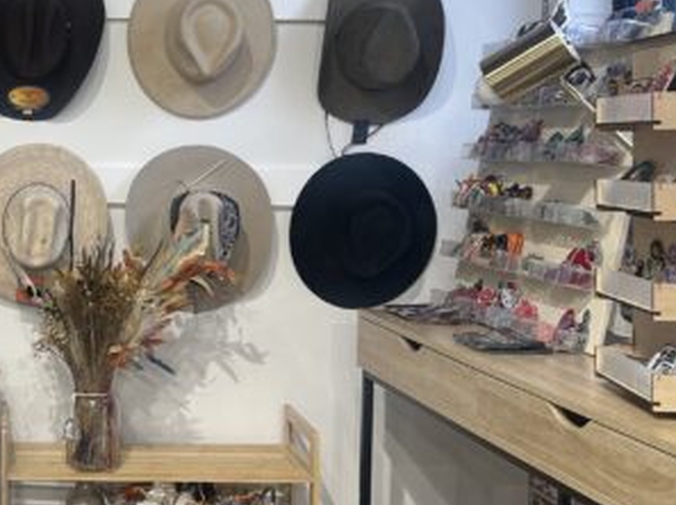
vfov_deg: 23.9
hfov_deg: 29.2
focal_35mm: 61
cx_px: -30
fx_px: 1190
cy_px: 173
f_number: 1.5
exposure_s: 1/120
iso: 64
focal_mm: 5.7
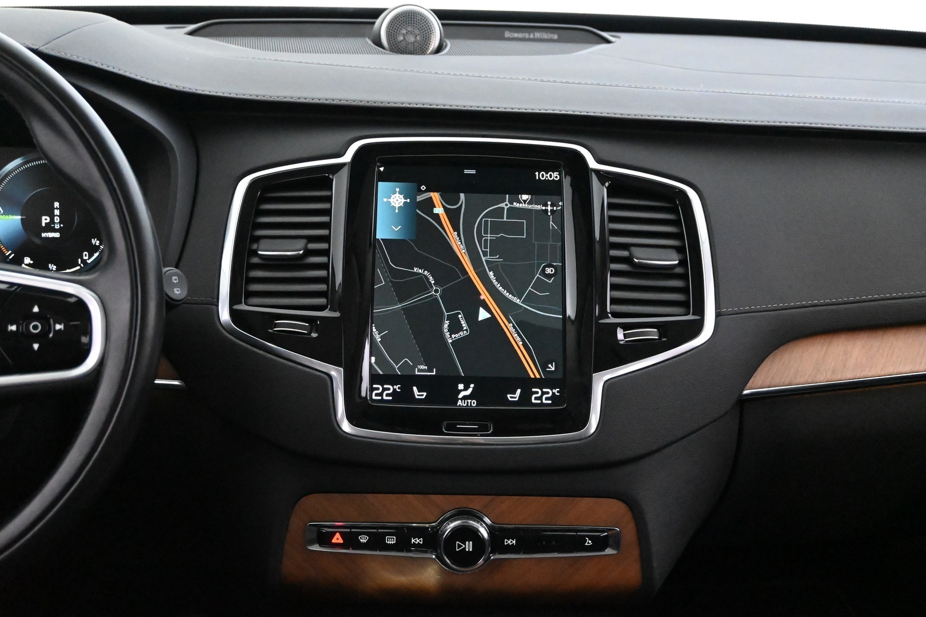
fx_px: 1215
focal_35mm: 47
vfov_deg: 28.5
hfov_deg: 41.7
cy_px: 308
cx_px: 463
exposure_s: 1/50
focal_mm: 31.5
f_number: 5
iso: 12800
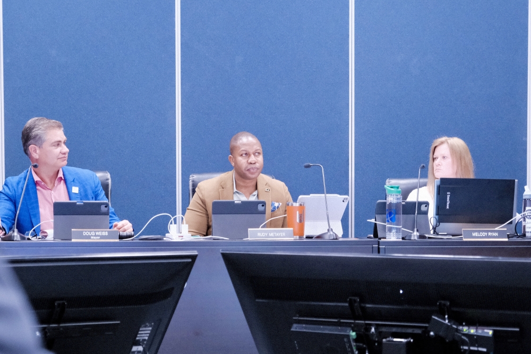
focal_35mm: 66
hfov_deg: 30.5
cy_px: 177
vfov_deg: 20.6
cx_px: 266
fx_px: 973
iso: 3200
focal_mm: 44.1
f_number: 2.8
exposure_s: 1/52
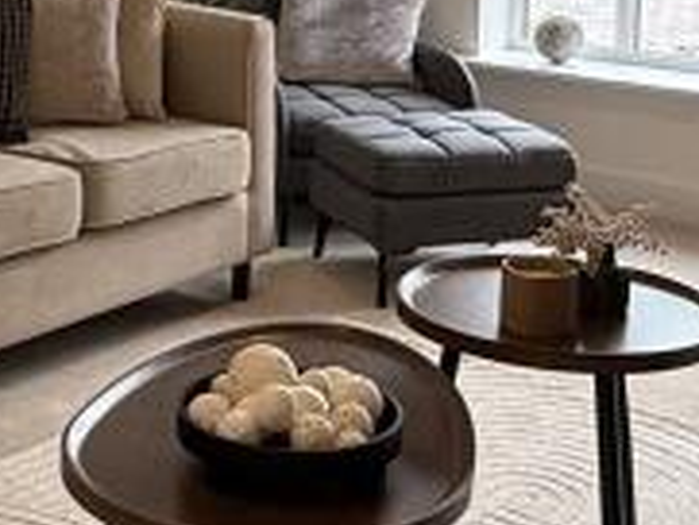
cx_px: 154
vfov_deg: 17.7
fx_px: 1596
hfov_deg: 24.4
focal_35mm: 79
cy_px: -124
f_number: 2.2
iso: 100
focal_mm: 2.22
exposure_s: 1/99
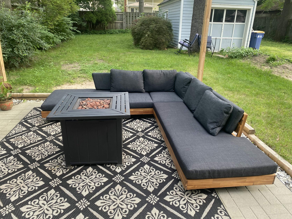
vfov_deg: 53.1
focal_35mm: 26
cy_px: 110
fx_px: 219
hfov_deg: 67.3
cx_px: 146
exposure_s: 1/121
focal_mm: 4.25
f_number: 1.8
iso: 80
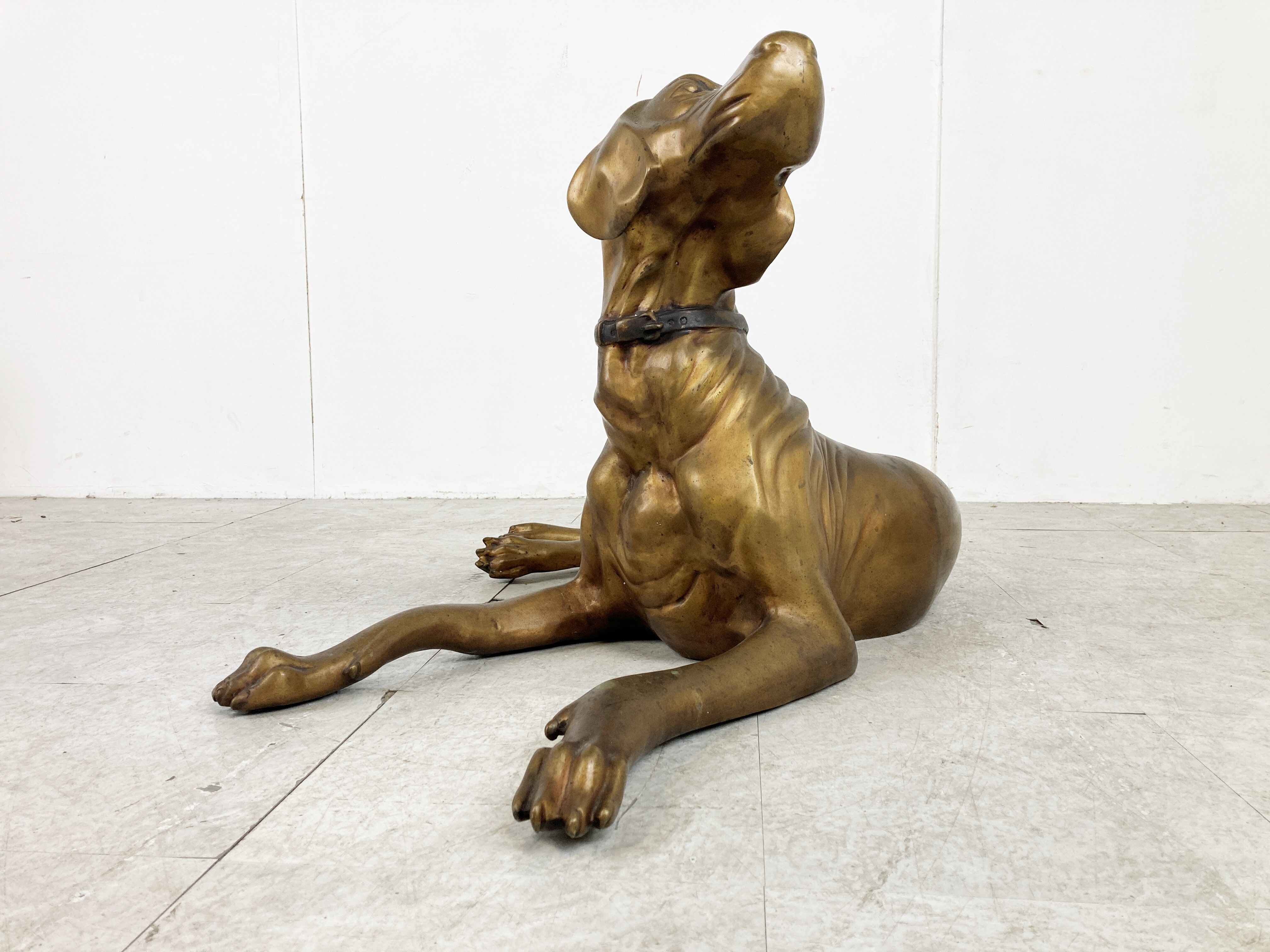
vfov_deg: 49.7
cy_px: 476
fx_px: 1027
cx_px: 635
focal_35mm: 28
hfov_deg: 63.4
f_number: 1.8
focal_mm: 3.99
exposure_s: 1/100
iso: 50
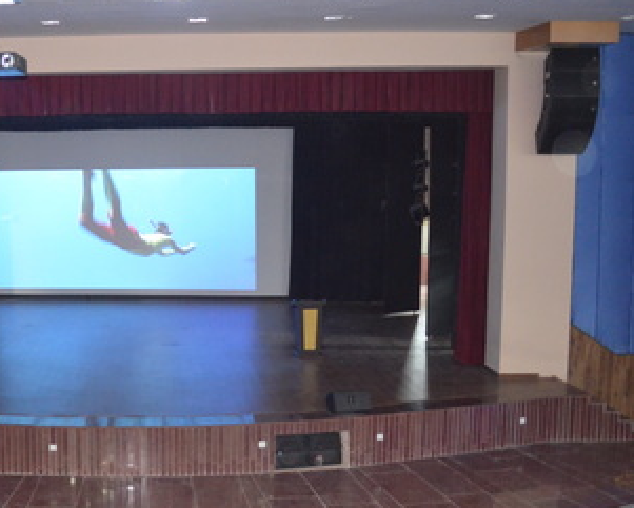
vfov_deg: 35.7
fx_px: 788
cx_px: 112
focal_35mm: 42
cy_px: 237
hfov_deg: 41.6
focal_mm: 18
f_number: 3.5
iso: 3200
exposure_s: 1/10
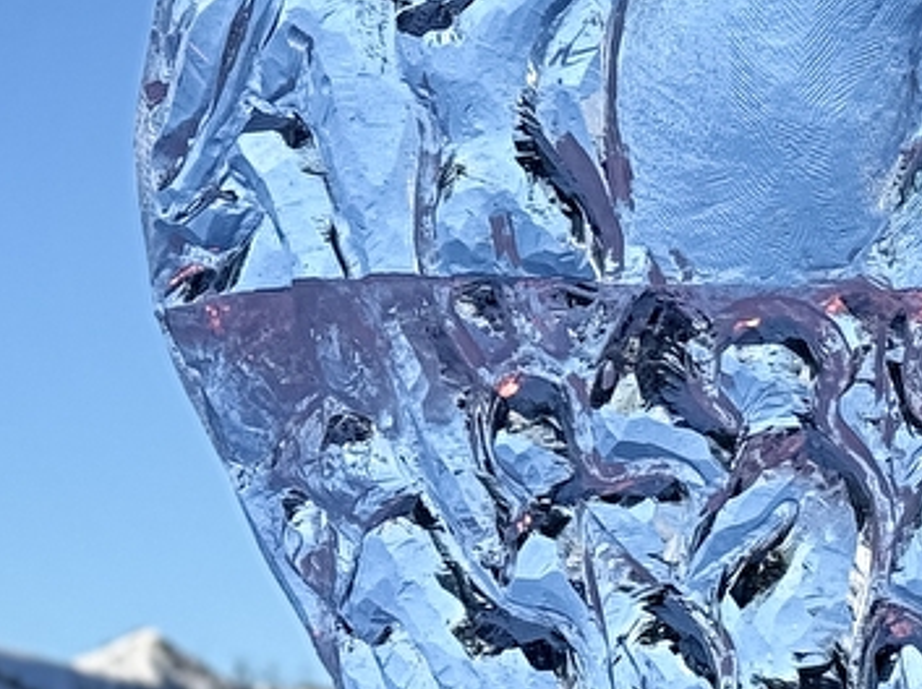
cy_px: 261
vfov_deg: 7.6
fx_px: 5215
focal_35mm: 196
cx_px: 946
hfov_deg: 10.0
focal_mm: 6.86
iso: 64
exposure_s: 1/4310
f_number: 1.78
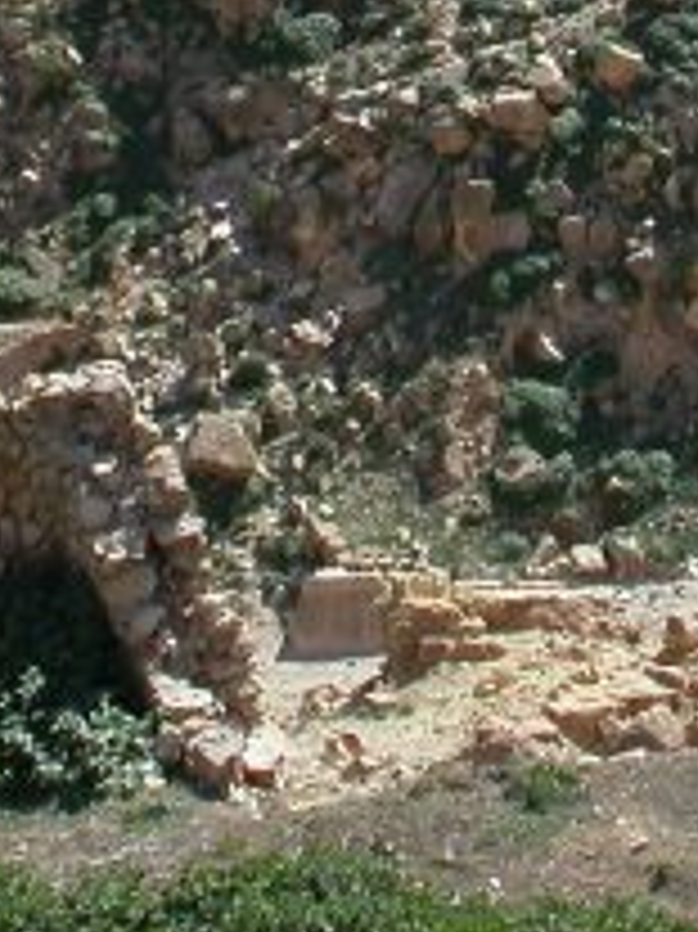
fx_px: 3956
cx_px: 648
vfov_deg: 13.0
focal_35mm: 147
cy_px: -261
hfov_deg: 10.0
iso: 100
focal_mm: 8
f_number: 5.3
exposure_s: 1/130
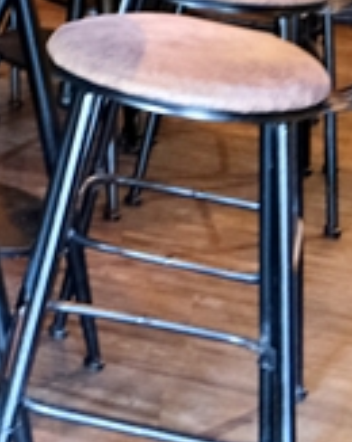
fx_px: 1827
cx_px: -422
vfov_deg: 12.7
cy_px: -306
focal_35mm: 140
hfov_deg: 10.0
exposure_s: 1/15
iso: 2500
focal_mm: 18
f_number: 4
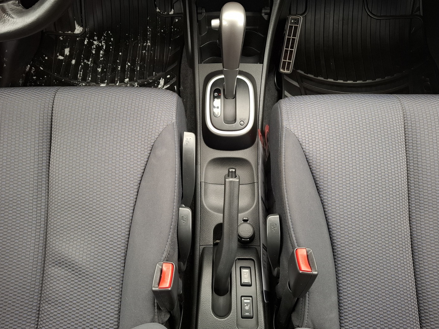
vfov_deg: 56.8
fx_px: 304
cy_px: 161
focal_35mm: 24
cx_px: 218
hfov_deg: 71.6
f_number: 1.8
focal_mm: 5.54
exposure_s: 1/30
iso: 320
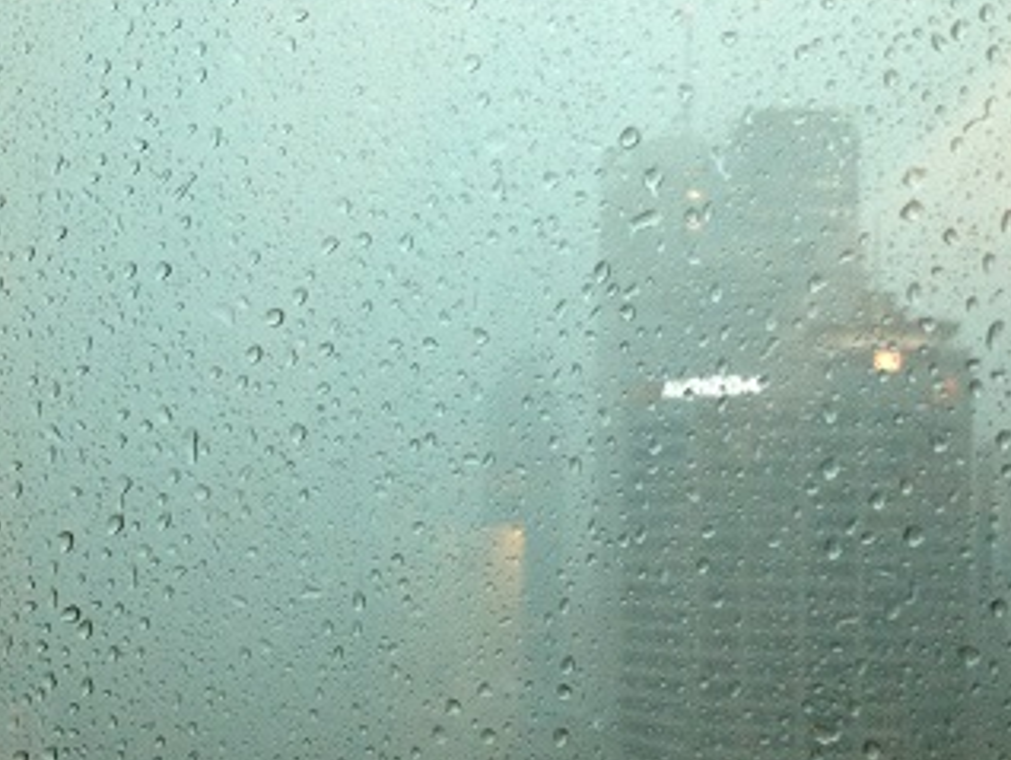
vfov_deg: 26.3
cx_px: 448
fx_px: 1608
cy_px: 549
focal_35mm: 55
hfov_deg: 34.9
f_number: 2.4
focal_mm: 4.28
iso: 250
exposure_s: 1/20
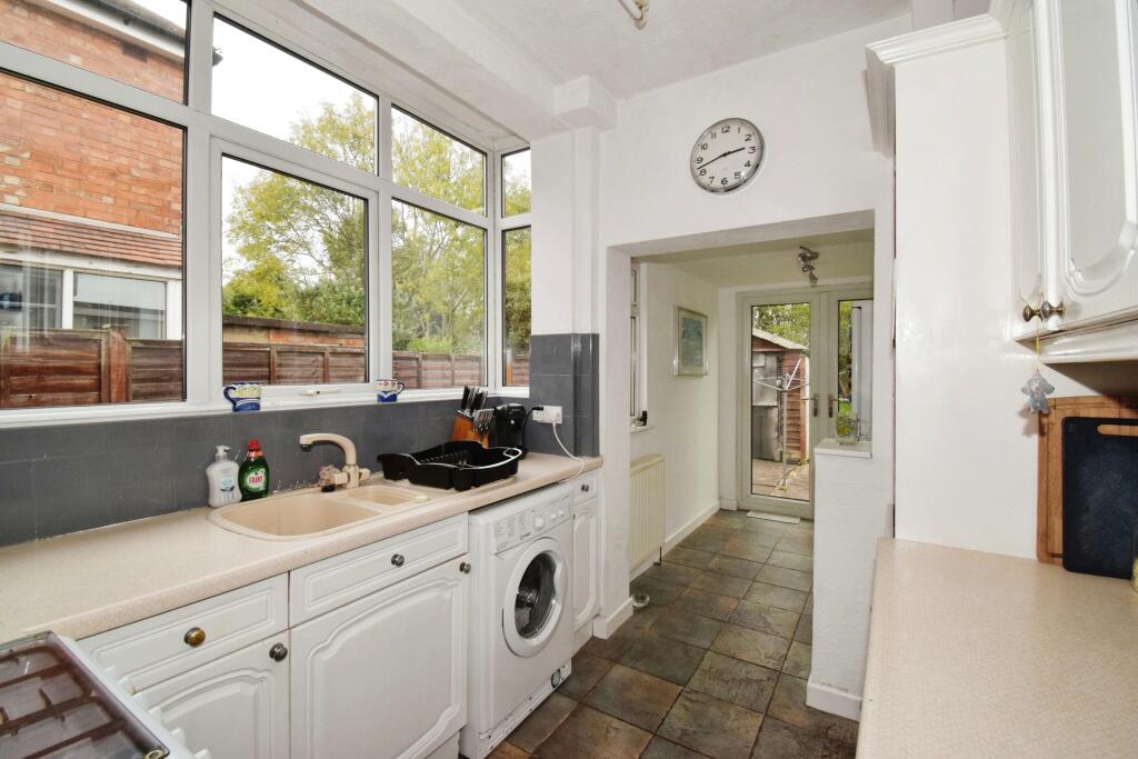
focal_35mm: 15
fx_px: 474
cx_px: 569
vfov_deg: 77.3
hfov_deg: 100.4
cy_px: 380
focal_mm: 10
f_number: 10
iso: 1000
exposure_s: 1/125
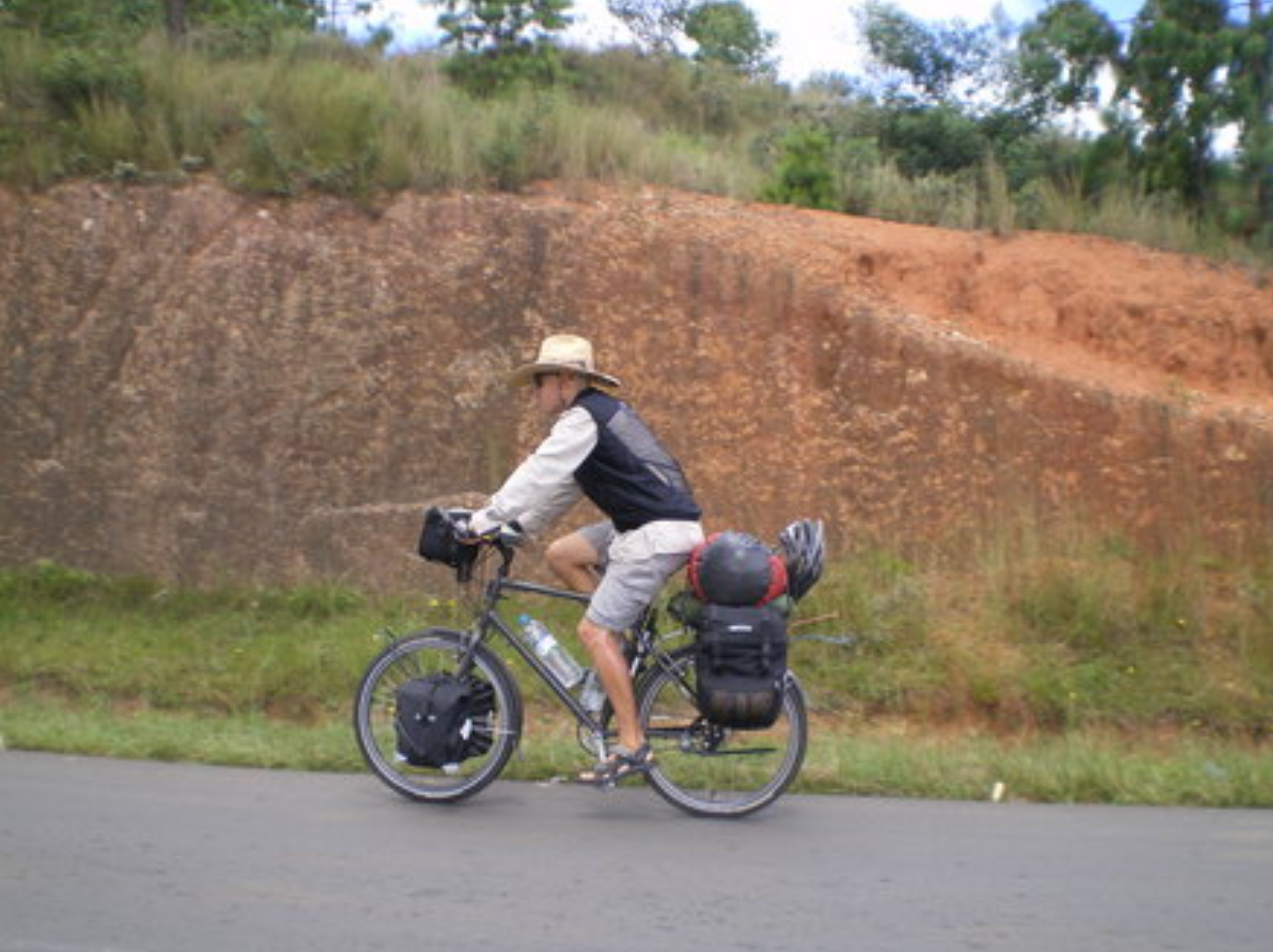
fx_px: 1433
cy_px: 480
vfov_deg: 36.8
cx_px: 647
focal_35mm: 39
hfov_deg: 47.9
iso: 64
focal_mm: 6.3
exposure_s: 1/100
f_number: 4.6
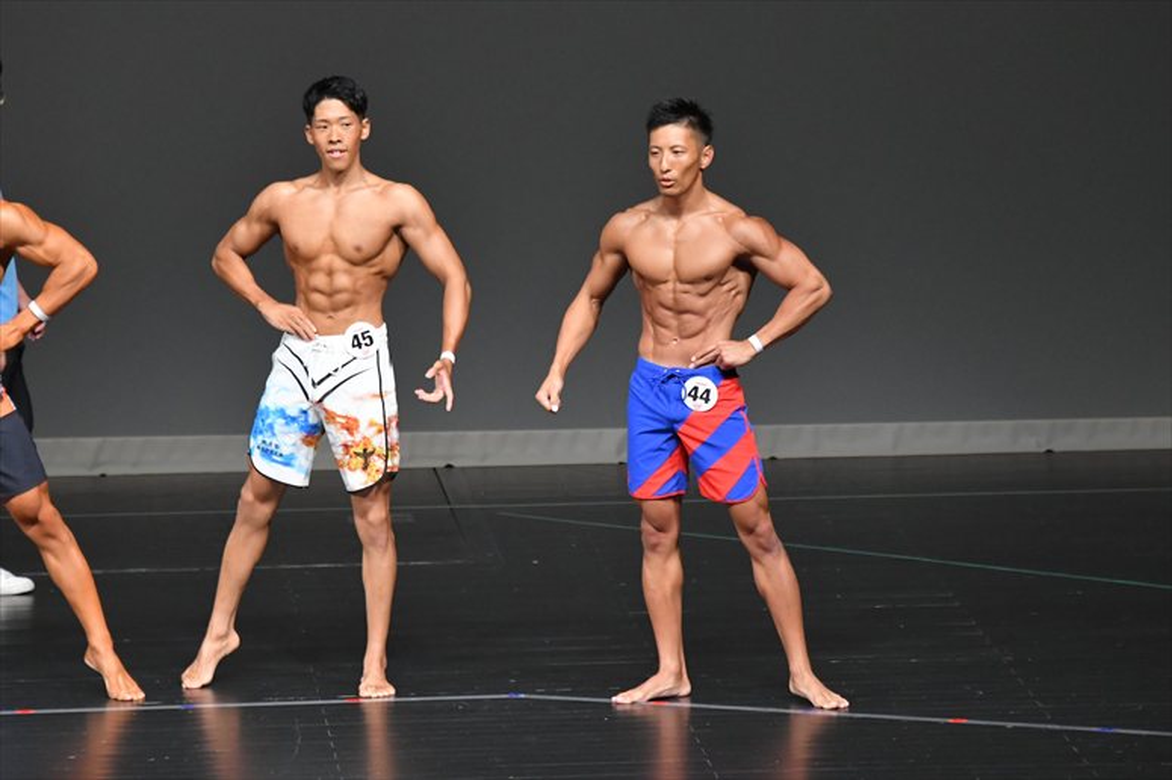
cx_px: 586
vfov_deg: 4.6
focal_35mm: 300
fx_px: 9762
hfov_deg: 6.9
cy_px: 390
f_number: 5.6
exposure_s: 1/400
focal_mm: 200
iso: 4000
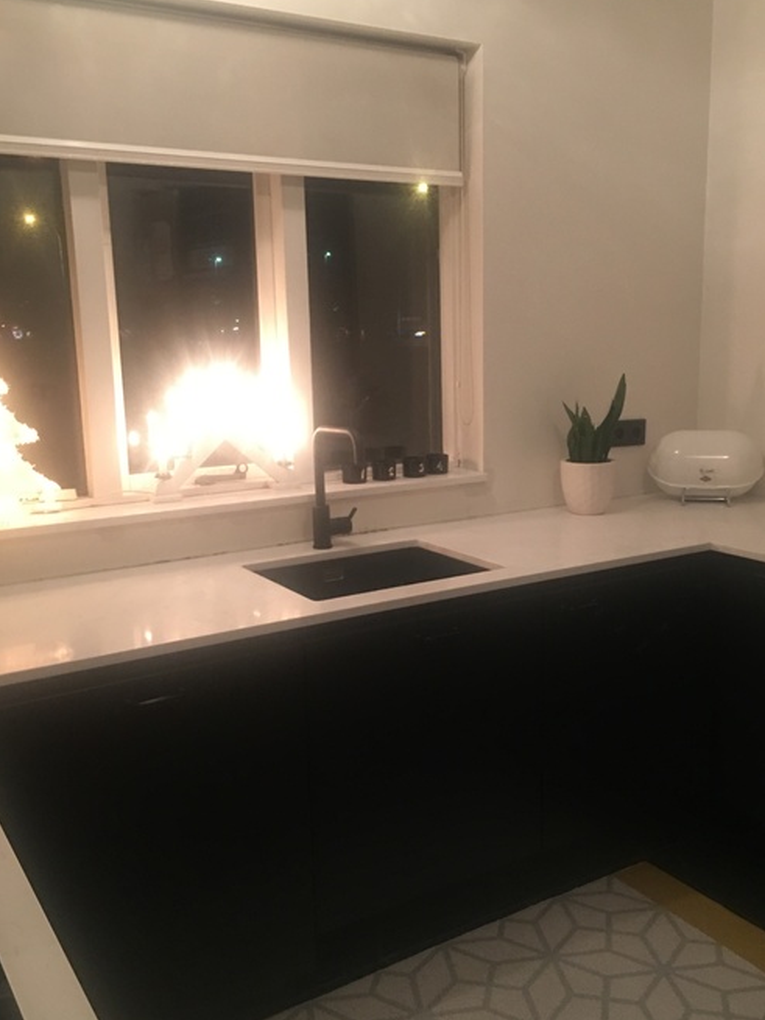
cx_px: 422
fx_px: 1002
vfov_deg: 54.0
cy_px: 525
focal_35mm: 34
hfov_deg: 41.7
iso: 160
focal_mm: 4.15
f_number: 2.2
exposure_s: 1/8
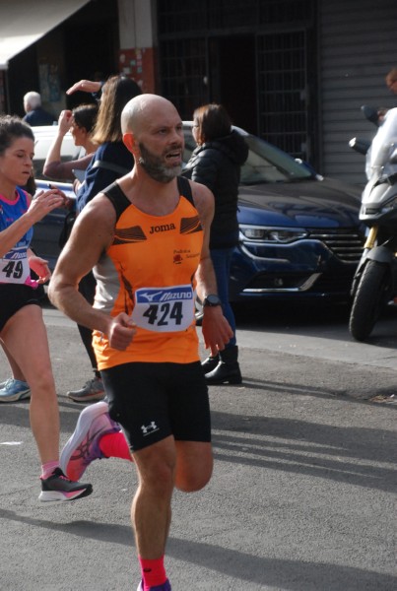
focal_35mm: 120
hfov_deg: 11.5
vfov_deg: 17.0
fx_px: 1975
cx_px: 198
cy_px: 296
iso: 1000
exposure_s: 1/1000
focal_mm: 80
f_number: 5.6
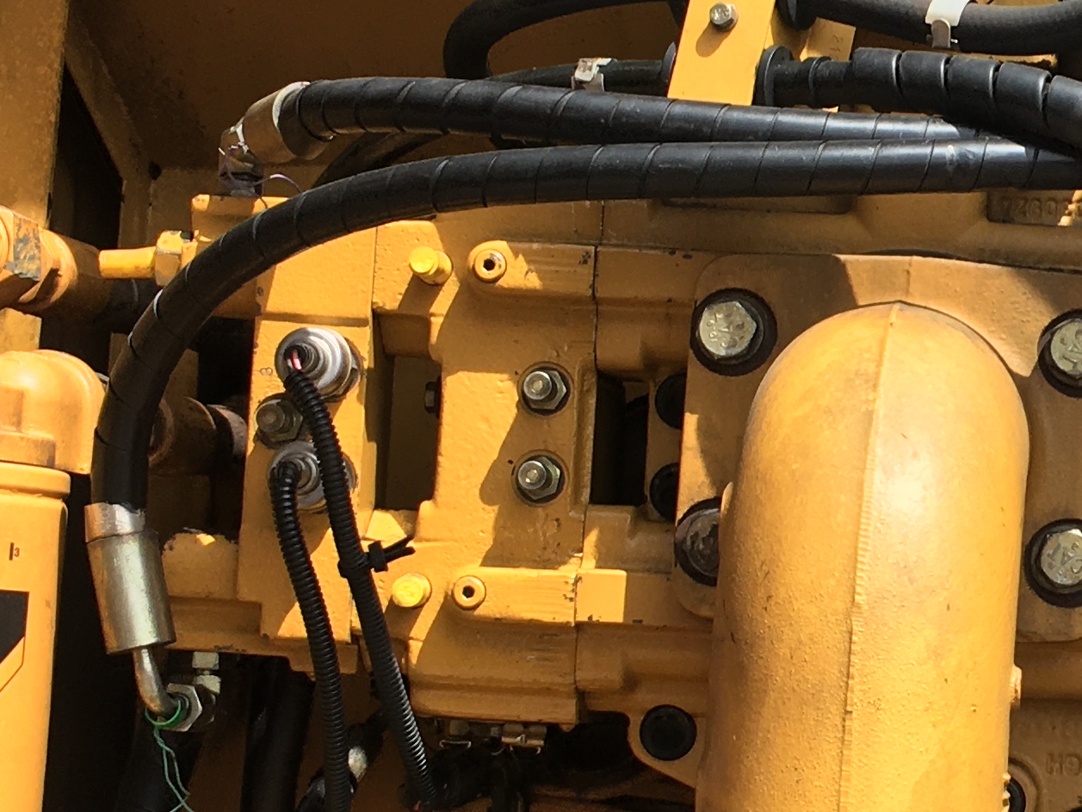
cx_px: 1063
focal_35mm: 93
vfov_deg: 15.9
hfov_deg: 20.5
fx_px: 2907
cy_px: 451
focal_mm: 4.15
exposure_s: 1/610
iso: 25
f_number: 2.2
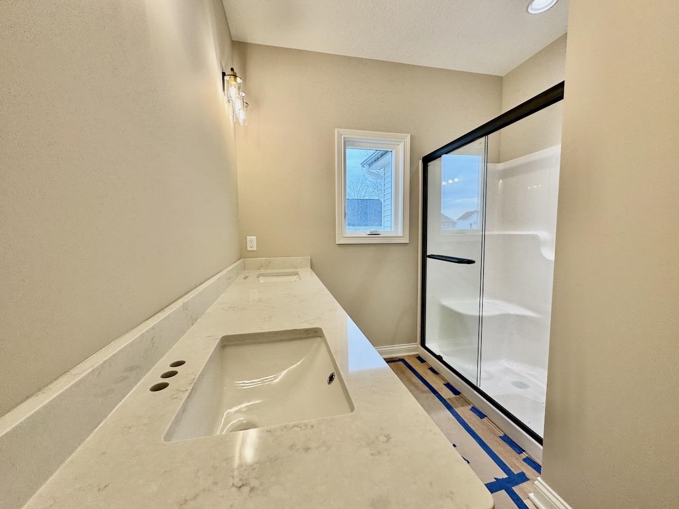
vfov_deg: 85.7
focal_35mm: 14
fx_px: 275
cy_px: 254
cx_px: 340
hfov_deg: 102.1
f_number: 2.2
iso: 100
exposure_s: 1/120
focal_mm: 2.22
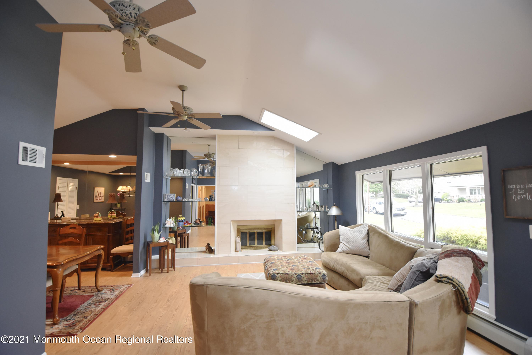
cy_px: 178
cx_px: 266
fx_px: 222
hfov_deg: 100.4
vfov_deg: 77.3
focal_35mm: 15
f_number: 4
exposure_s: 1/60
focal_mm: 10
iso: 800
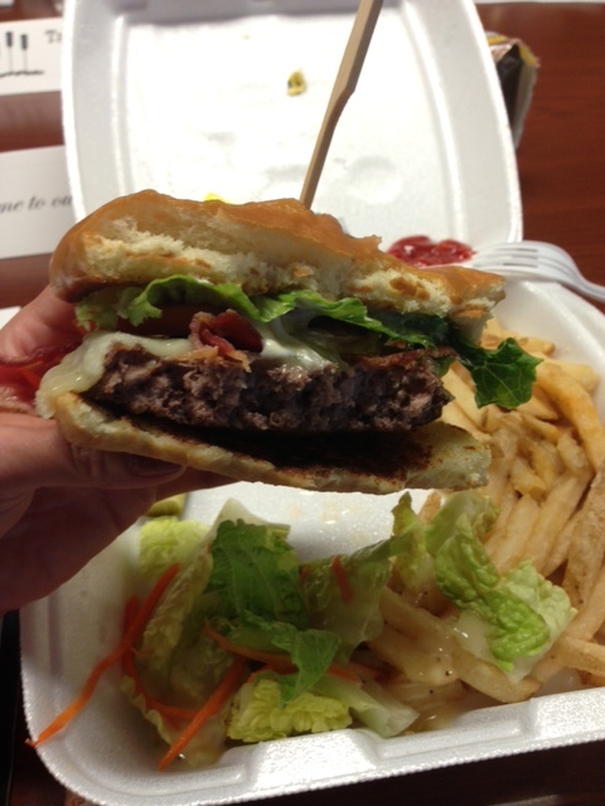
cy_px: 403
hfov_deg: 42.9
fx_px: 769
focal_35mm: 33
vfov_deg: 55.4
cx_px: 302
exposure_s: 1/24
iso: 64
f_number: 2.4
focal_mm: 4.13
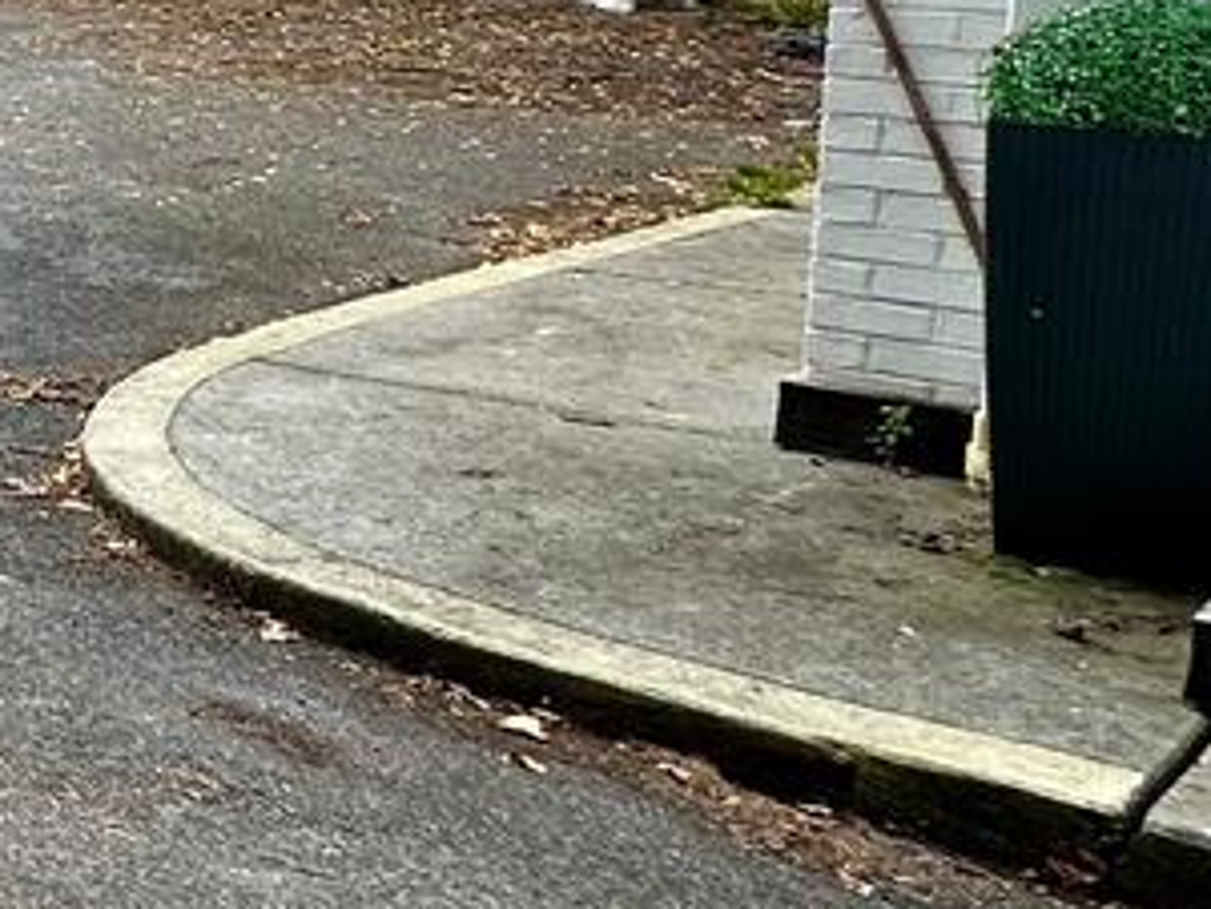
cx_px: -1131
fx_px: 2345
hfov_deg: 19.2
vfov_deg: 21.3
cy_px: 20
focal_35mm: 67
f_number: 2.2
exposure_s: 1/363
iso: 40
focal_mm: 2.22
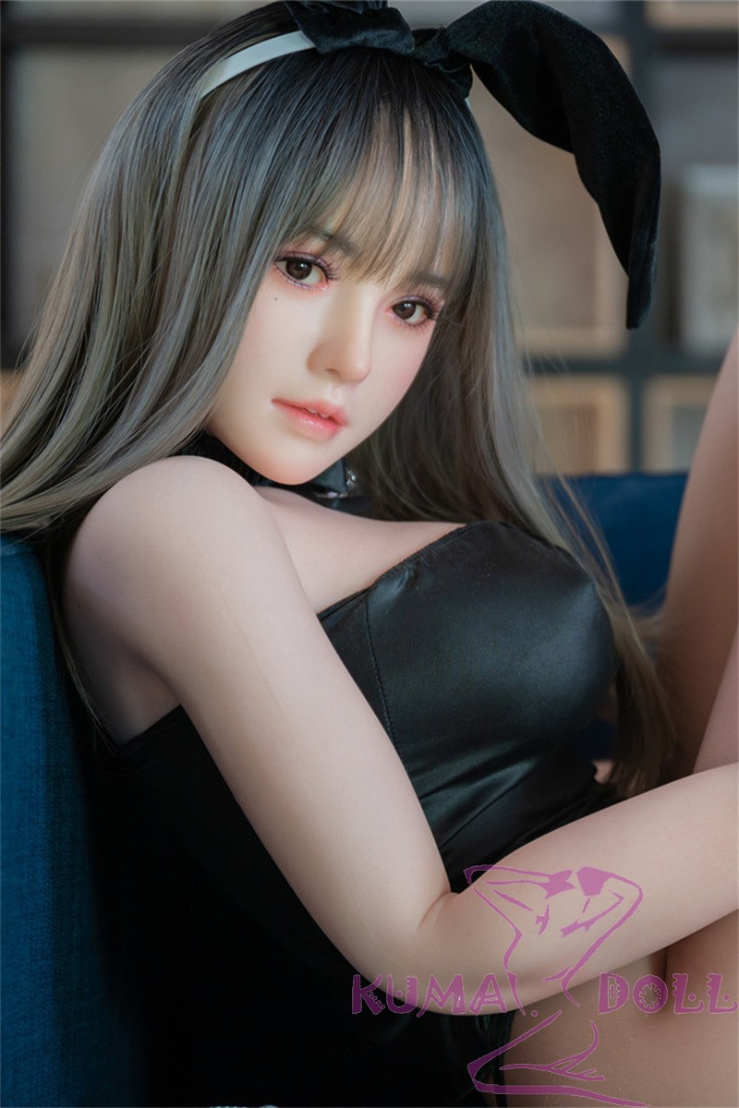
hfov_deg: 19.5
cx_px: 370
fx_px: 2155
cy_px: 554
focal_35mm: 70
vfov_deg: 28.8
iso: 320
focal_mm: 70
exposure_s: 1/30
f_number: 2.8
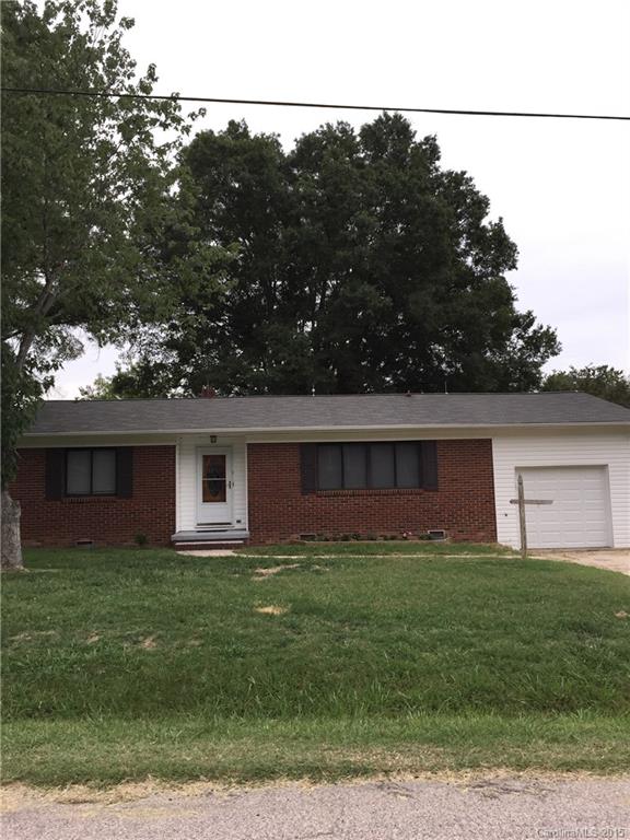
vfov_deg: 61.7
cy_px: 420
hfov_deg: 48.2
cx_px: 315
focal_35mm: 29
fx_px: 704
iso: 50
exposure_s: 1/1464
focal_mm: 4.15
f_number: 2.2
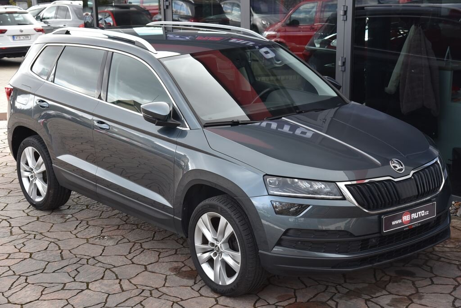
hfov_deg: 30.9
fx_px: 833
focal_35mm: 65
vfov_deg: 20.9
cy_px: 154
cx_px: 230
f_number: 6.3
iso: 500
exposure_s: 1/160
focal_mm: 65
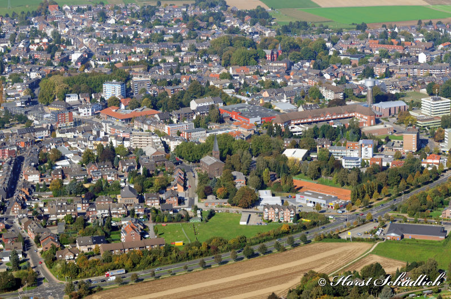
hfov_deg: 19.5
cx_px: 226
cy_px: 150
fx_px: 1314
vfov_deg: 13.0
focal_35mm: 105
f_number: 9
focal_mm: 70
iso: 200
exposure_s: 1/320
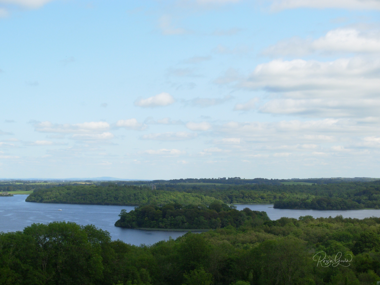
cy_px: 142
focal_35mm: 82
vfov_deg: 18.0
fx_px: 900
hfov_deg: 23.8
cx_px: 190
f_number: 3.7
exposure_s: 1/609
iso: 50
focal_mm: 13.5
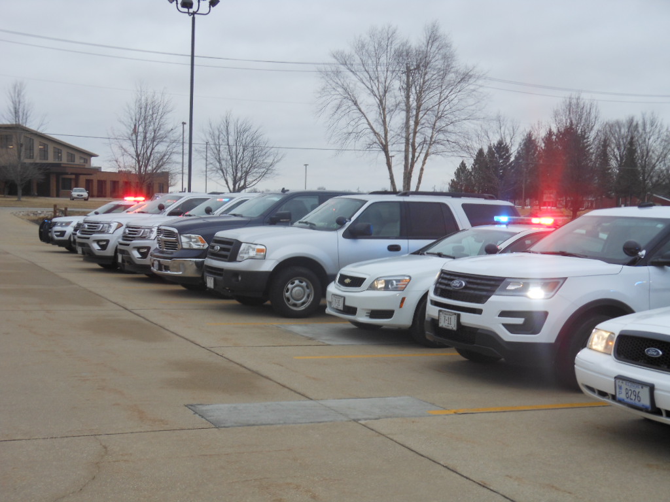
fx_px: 968
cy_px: 251
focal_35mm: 50
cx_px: 335
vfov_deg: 29.1
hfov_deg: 38.2
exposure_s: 1/80
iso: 80
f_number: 4
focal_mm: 8.9
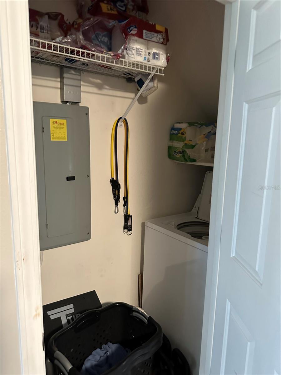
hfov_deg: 56.8
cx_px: 140
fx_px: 260
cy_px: 188
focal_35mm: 24
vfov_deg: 71.6
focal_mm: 6.86
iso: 800
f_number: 1.78
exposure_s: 1/40
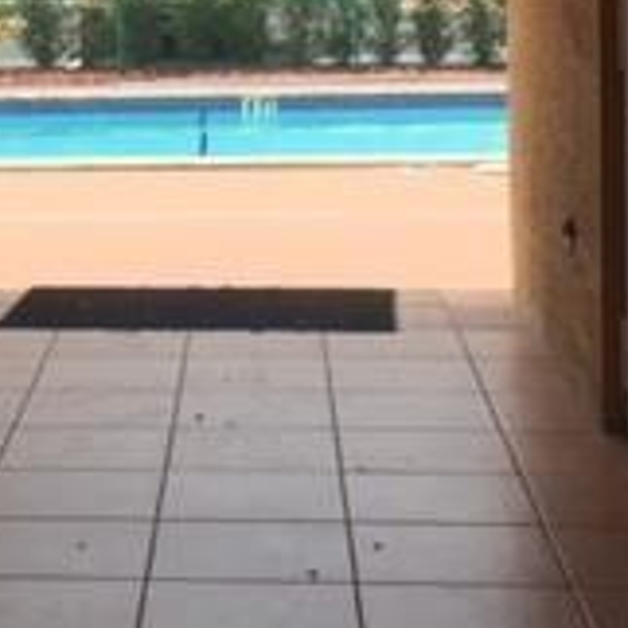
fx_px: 2094
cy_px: 39
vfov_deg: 16.8
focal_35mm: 102
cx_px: 31
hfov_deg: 16.8
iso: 32
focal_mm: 4.15
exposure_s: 1/1163
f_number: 2.2
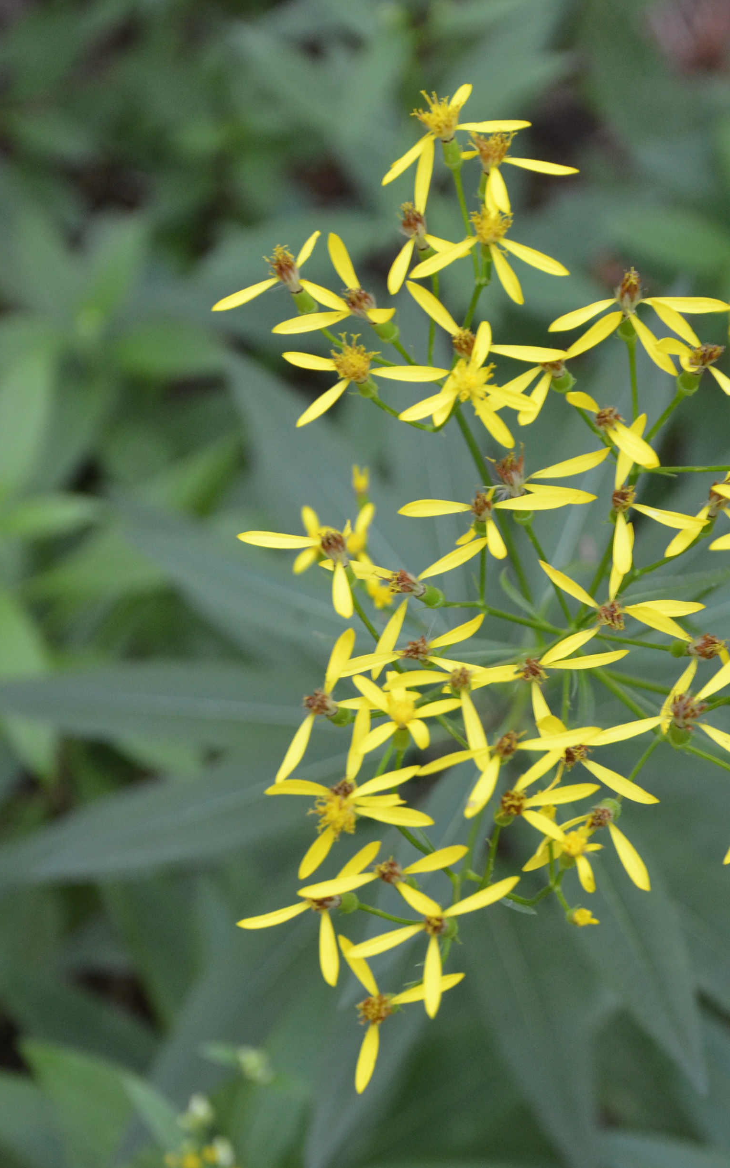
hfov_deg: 13.5
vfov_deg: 21.4
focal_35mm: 97
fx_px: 3088
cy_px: 585
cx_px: 458
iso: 800
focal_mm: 42
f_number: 4.8
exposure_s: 1/60
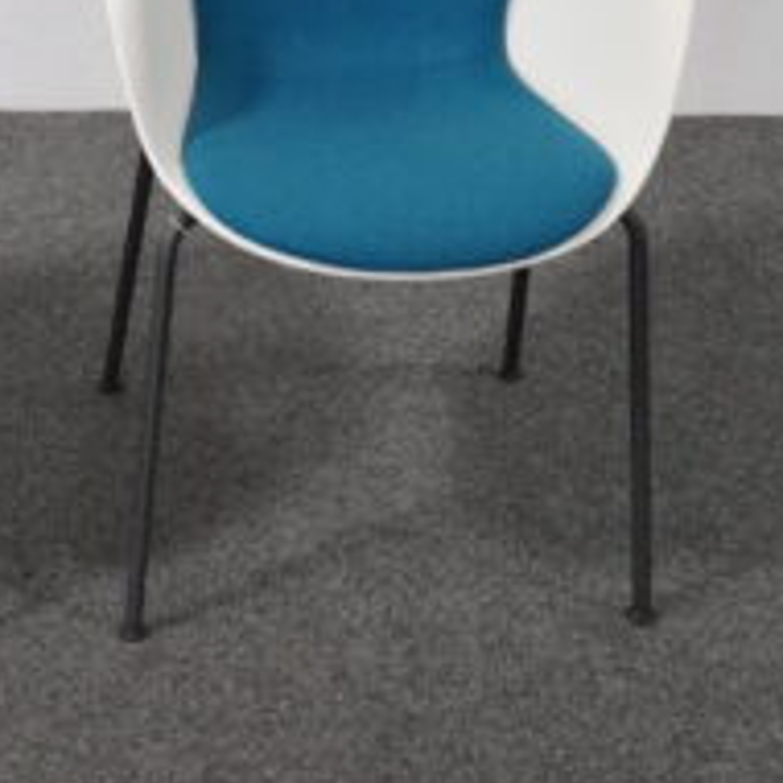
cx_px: -4
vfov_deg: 19.8
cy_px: 78
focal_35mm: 86
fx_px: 2201
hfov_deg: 19.6
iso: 5000
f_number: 5
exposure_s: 1/125
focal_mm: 32
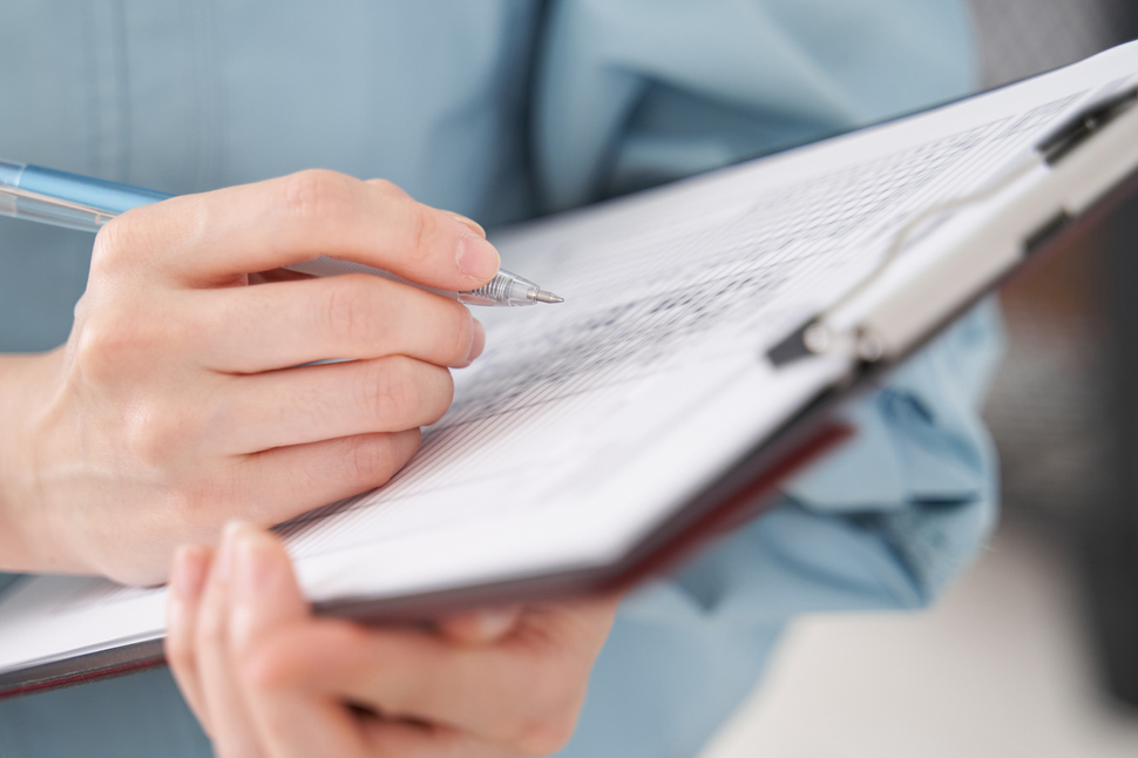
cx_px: 485
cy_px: 400
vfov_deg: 14.1
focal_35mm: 97
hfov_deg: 21.0
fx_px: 3065
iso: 500
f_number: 3.2
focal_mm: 75
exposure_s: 1/60
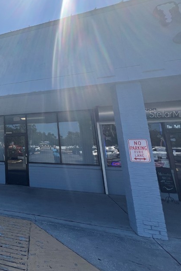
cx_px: -31
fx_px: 166
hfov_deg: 41.5
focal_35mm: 22
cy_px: 114
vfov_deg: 78.0
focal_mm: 1.57
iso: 32
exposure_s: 1/935
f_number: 1.8
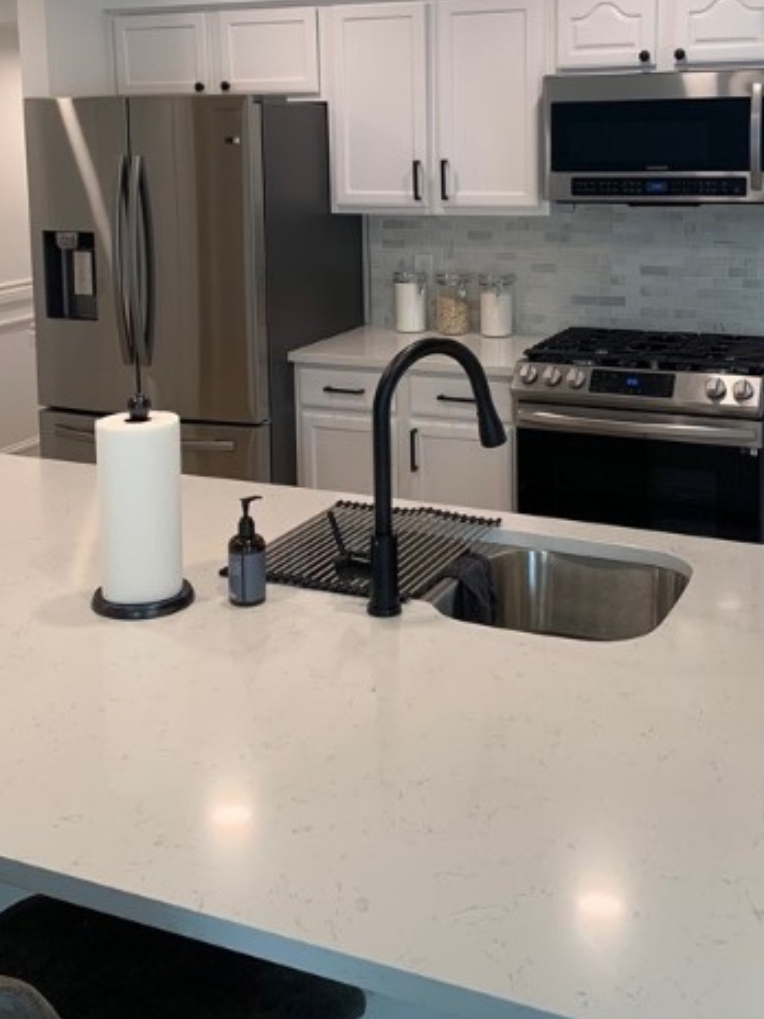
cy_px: 270
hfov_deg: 33.6
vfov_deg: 42.7
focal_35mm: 43
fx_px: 1265
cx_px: 415
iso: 64
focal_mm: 4.25
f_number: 1.8
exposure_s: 1/120
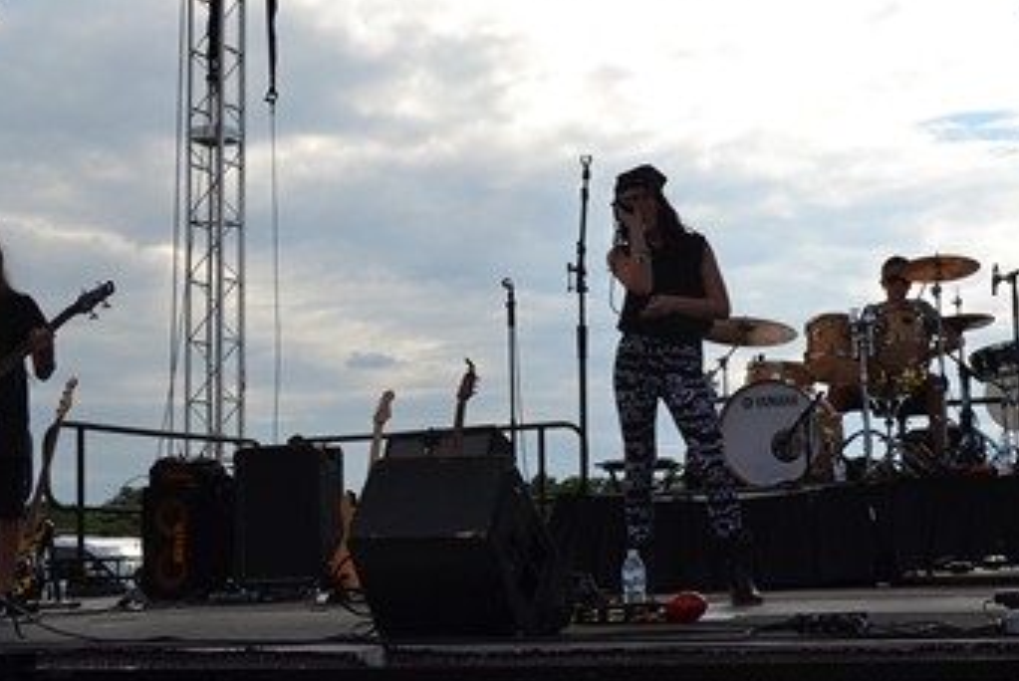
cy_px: 285
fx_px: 1643
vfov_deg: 23.4
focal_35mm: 58
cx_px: 663
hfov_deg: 34.2
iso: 100
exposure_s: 1/160
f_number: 6.3
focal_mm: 24
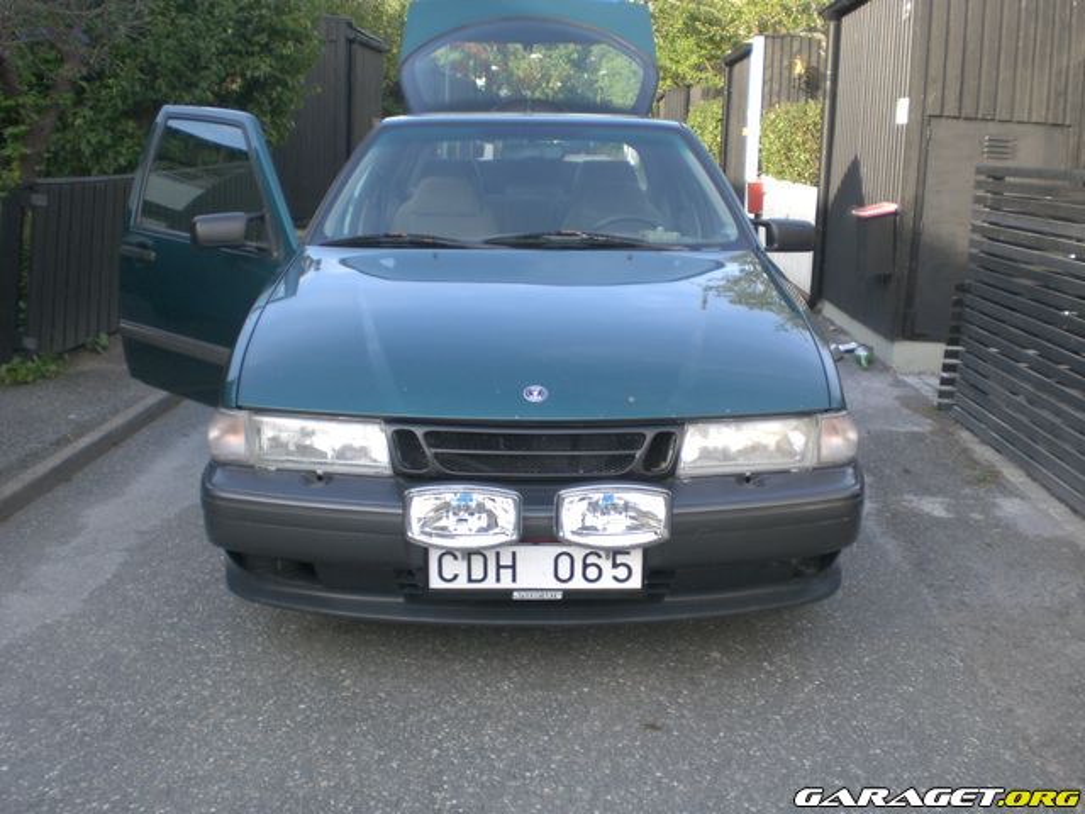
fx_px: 1191
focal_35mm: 38
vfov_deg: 37.7
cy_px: 407
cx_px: 542
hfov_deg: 49.0
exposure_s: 1/250
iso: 100
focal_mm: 6.3
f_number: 3.1
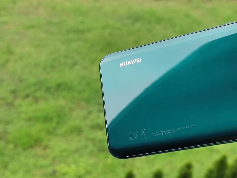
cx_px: 118
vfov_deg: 27.0
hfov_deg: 35.5
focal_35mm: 54
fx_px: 370
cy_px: 89
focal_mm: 5.56
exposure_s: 1/128
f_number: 1.6
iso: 50
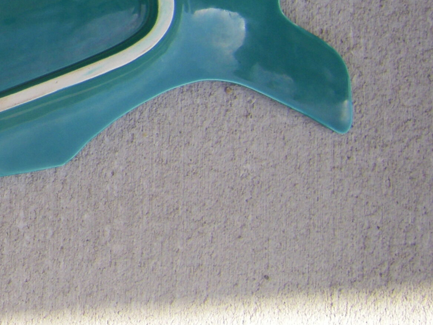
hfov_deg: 17.5
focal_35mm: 106
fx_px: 1326
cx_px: -118
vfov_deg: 13.8
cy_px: -5
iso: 64
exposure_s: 1/250
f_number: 3.5
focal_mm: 6.3
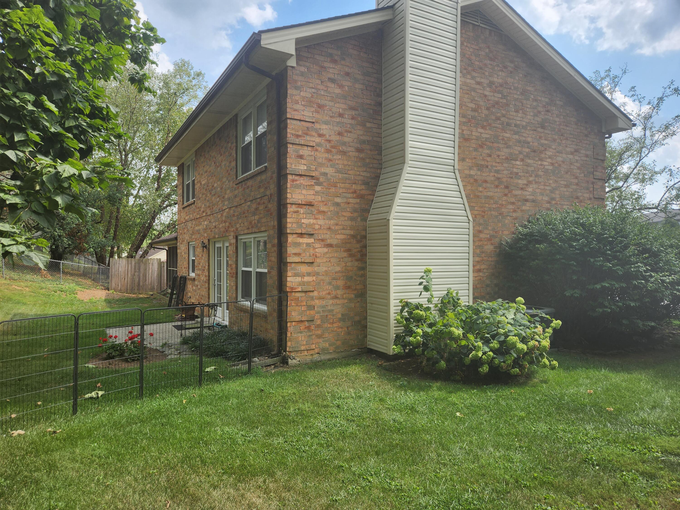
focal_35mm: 23
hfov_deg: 73.9
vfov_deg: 58.9
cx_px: 340
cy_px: 255
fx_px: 452
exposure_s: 1/823
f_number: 1.8
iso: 20
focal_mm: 5.4
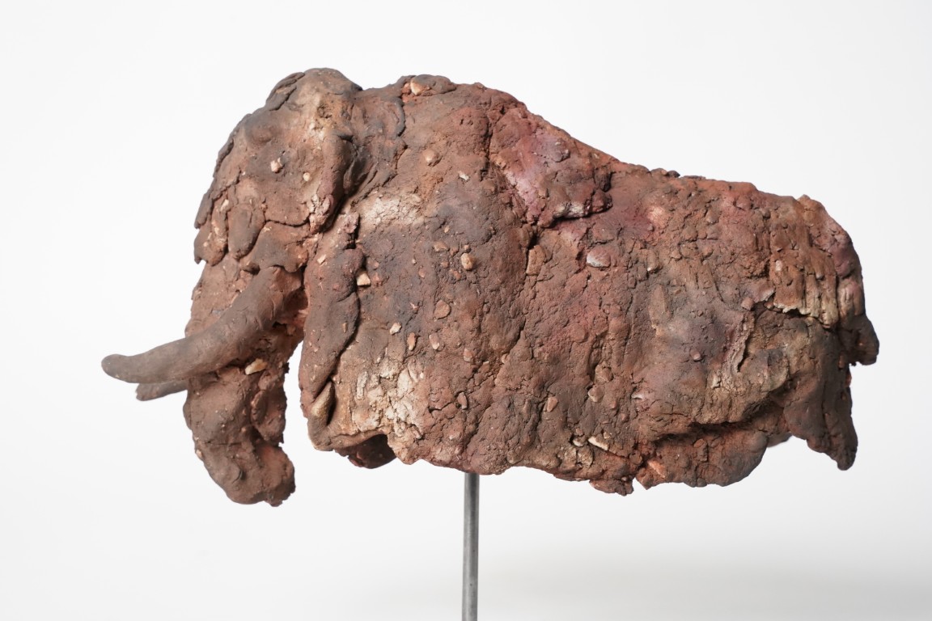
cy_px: 310
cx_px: 466
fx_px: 1703
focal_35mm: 66
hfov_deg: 30.6
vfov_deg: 20.7
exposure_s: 1/125
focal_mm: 65.8
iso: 5000
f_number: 11
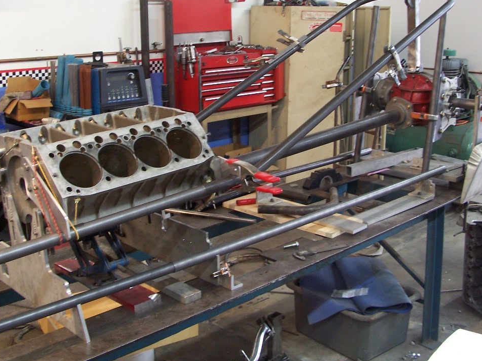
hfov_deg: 43.0
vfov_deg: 32.7
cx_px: 239
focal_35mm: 44
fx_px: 613
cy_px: 138
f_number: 2.8
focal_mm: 6
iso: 140
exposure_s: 1/8
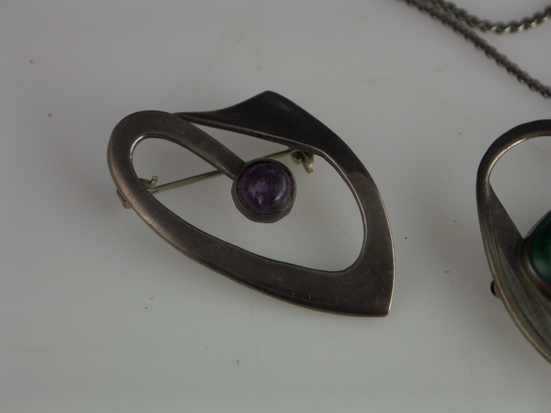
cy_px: 206
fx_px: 3168
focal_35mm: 199
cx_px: 276
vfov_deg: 7.5
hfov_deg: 9.9
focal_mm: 50.8
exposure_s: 1/125
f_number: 3.5
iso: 100
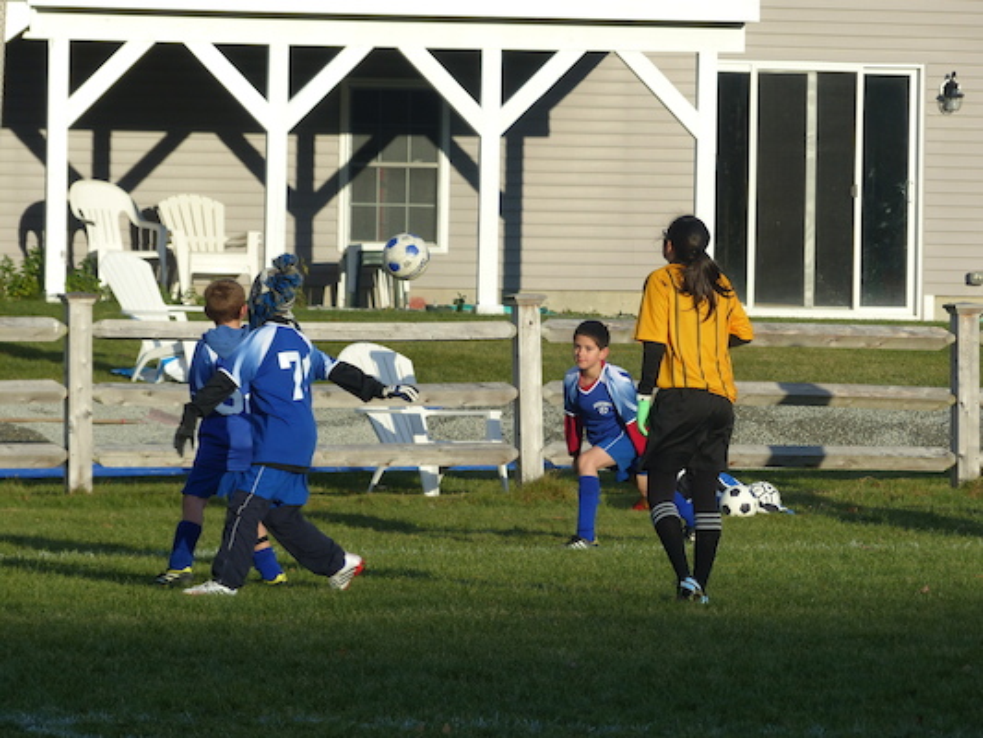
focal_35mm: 323
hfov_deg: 6.1
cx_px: 492
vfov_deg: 4.6
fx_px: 9174
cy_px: 369
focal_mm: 58.2
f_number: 2.8
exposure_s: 1/640
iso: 100
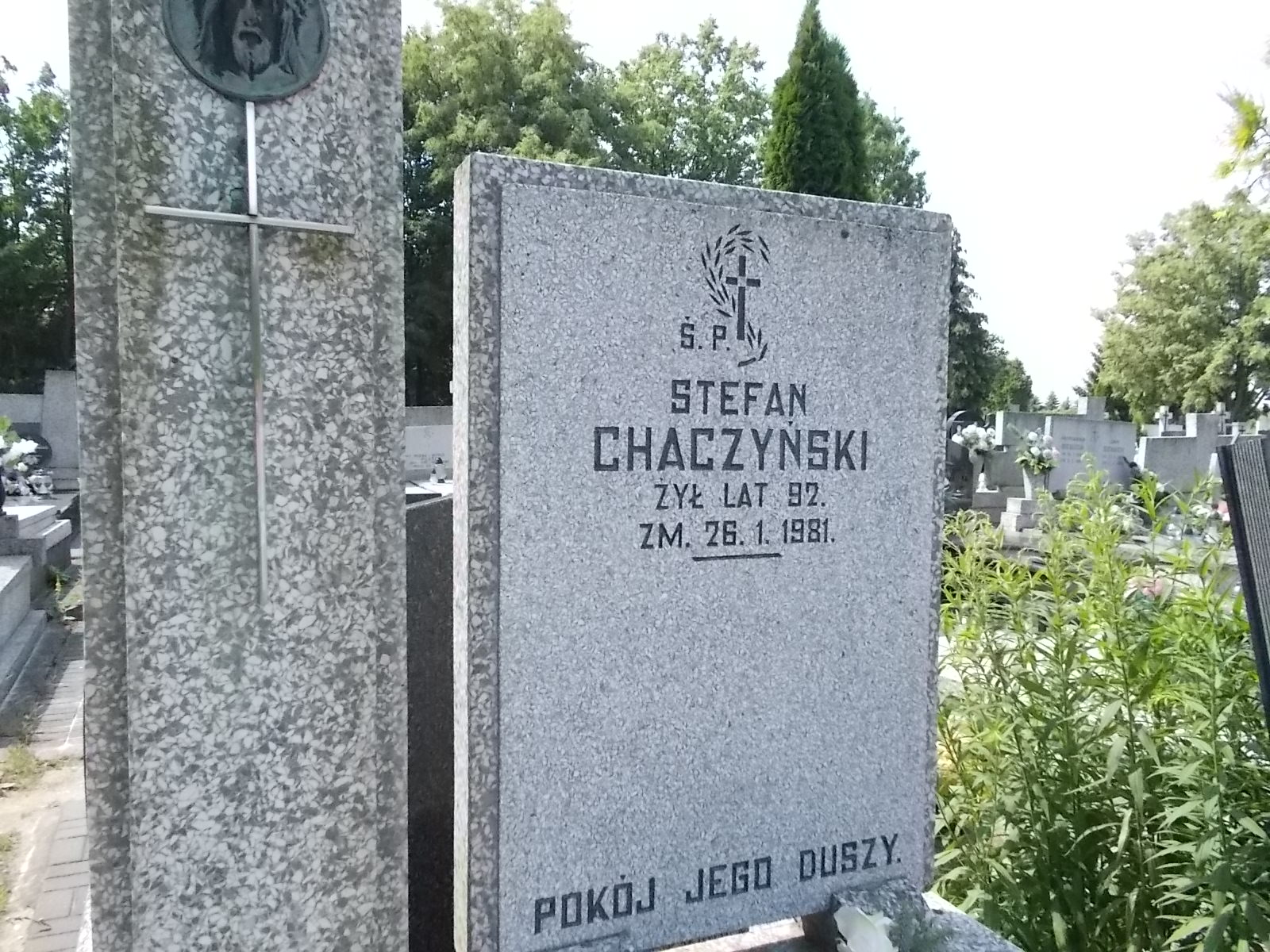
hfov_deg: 67.3
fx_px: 954
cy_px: 476
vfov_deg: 53.1
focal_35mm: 26
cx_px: 635
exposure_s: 1/250
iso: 400
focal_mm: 4.6
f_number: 8
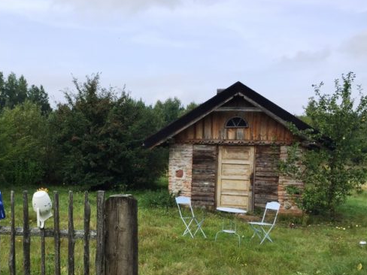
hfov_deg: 48.7
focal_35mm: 38
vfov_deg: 37.5
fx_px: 403
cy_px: 170
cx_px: 145
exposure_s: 1/1276
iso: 32
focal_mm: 4.15
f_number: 2.2
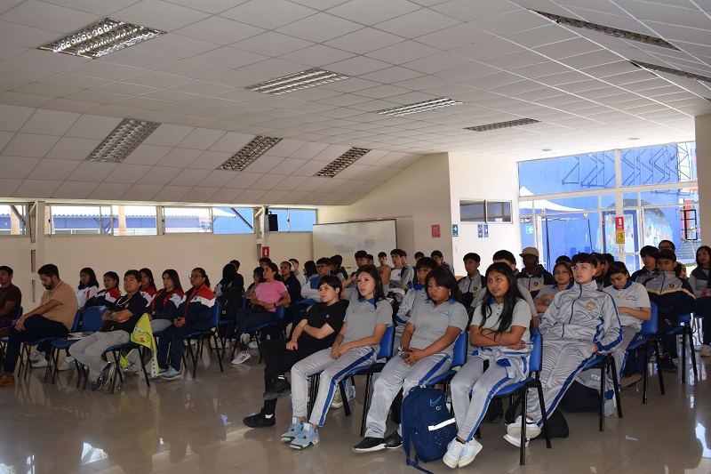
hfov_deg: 53.1
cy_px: 237
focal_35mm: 36
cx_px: 356
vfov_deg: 36.9
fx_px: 711
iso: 280
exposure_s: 1/125
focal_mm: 24
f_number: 5.6
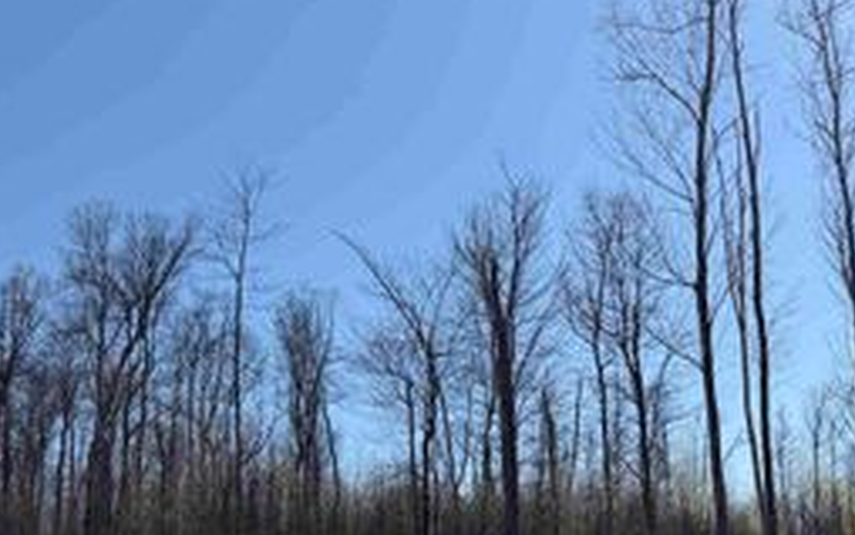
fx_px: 1166
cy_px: 446
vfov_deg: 25.3
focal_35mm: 50
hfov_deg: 39.2
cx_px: 646
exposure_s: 1/8130
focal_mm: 6.76
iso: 80
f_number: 1.78
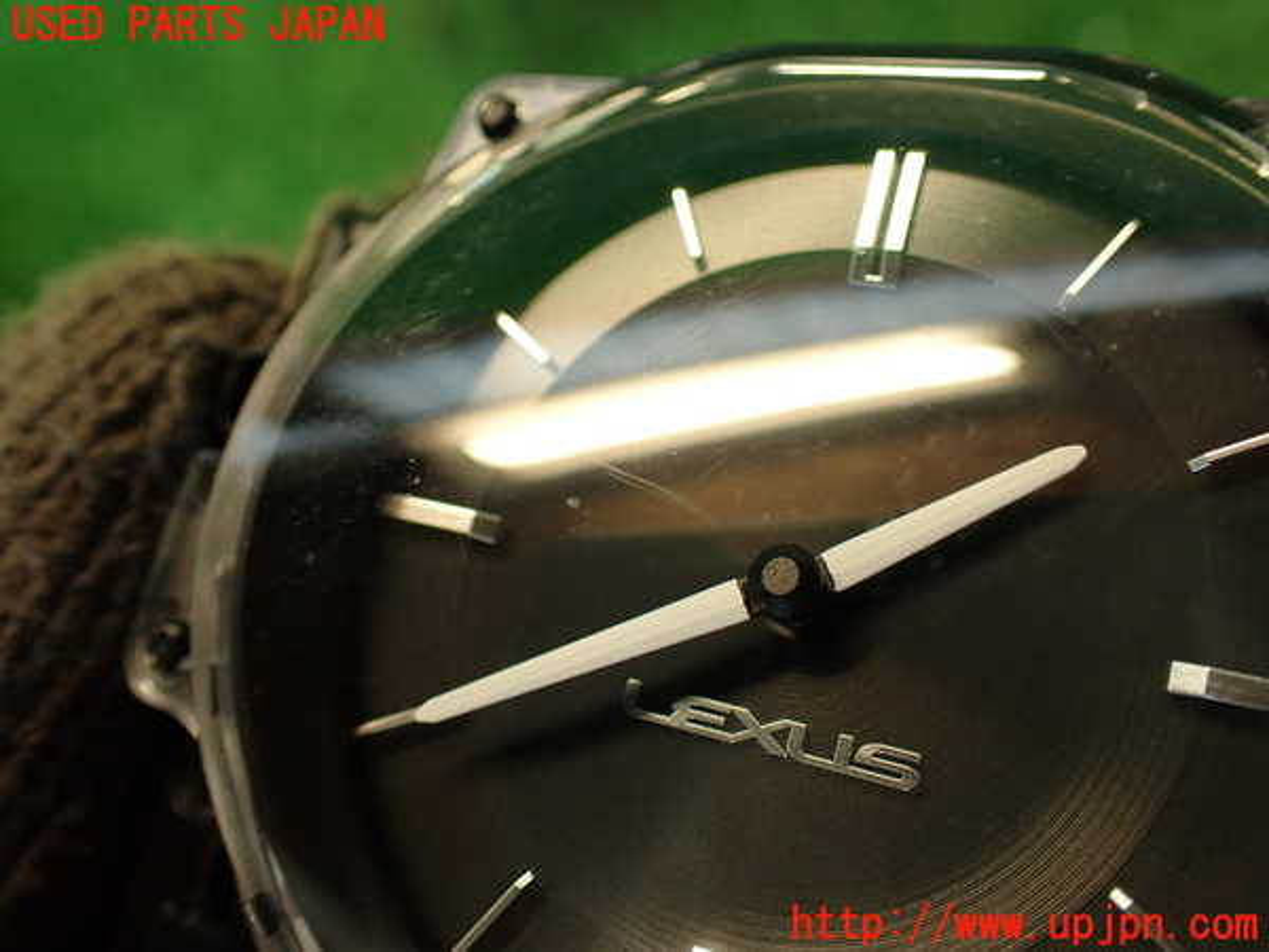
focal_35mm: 32
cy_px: 476
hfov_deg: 56.8
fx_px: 1173
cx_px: 634
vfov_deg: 44.2
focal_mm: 5.79
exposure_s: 1/40
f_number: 2.4
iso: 200
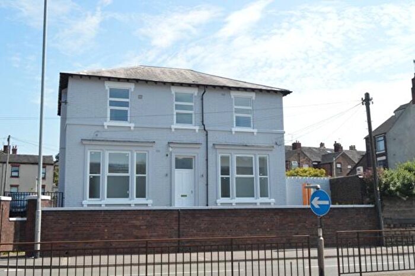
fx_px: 415
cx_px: 208
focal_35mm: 36
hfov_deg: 53.2
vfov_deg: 36.8
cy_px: 138
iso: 1600
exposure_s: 1/640
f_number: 13
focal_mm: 24
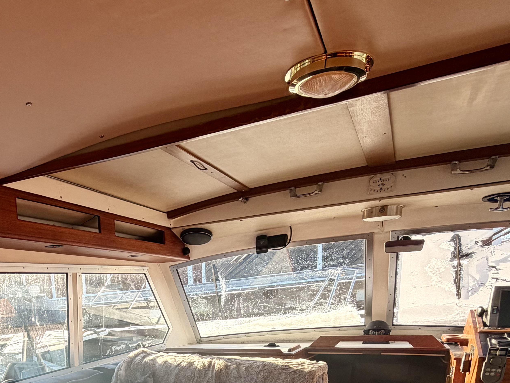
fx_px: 471
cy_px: 421
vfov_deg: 37.1
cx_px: 108
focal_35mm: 32
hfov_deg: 53.4
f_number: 2.2
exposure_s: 1/254
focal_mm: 2.22
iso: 40
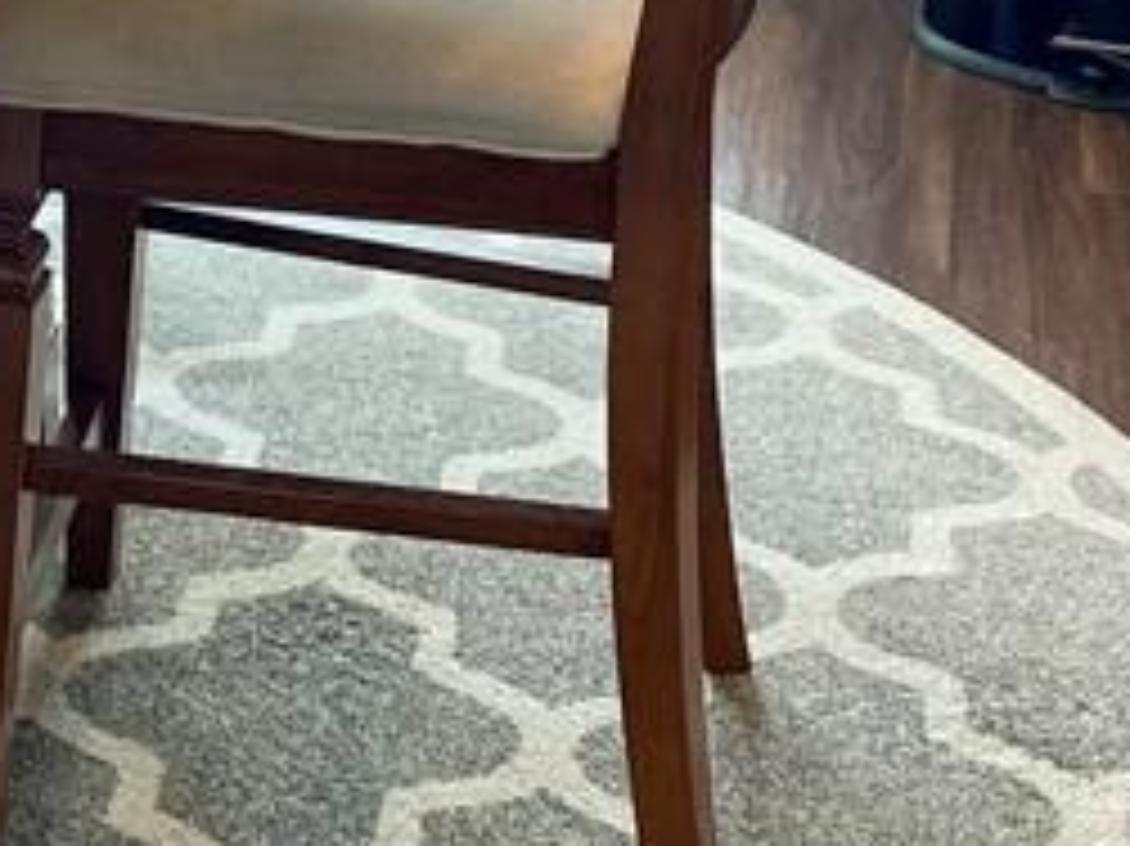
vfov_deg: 13.0
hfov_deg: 17.6
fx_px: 3459
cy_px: -536
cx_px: -279
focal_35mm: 106
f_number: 1.8
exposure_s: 1/120
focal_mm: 4.25
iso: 125
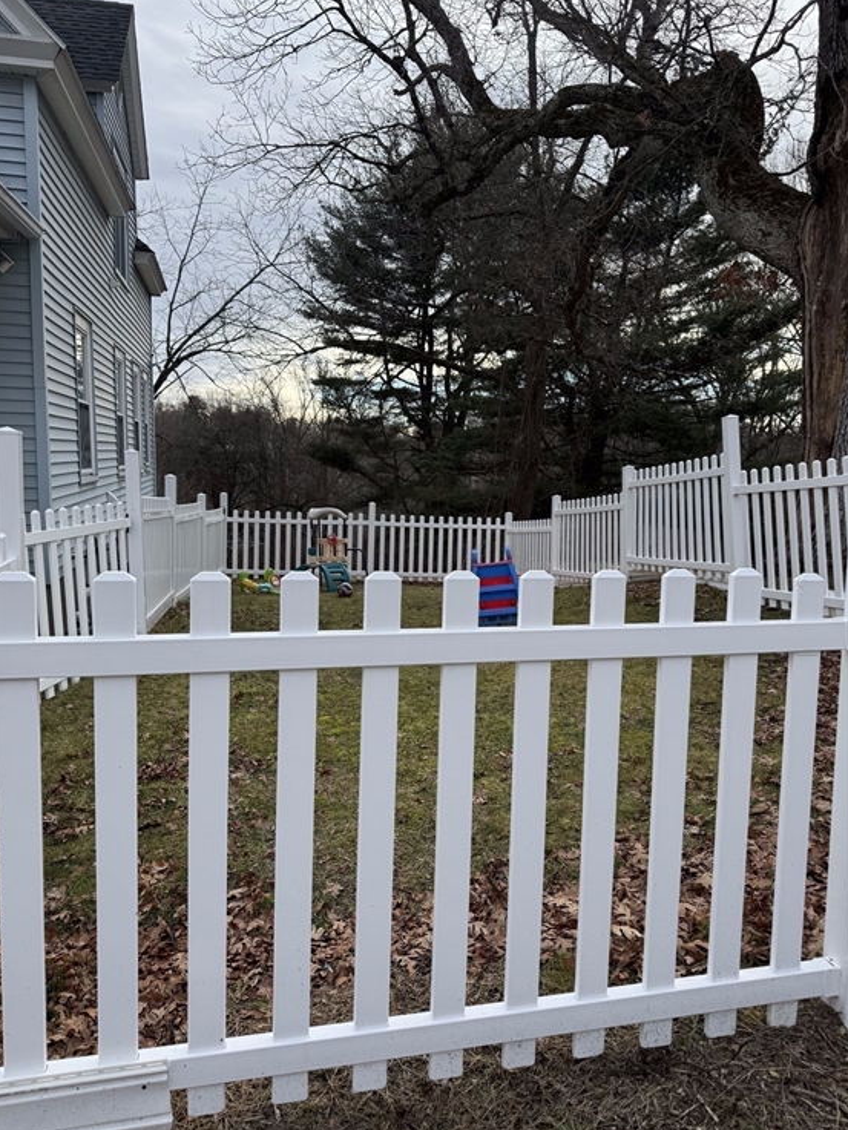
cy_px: 560
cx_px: 411
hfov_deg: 54.9
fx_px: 816
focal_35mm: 25
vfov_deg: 69.4
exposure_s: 1/2604
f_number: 1.78
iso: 80
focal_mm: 6.76
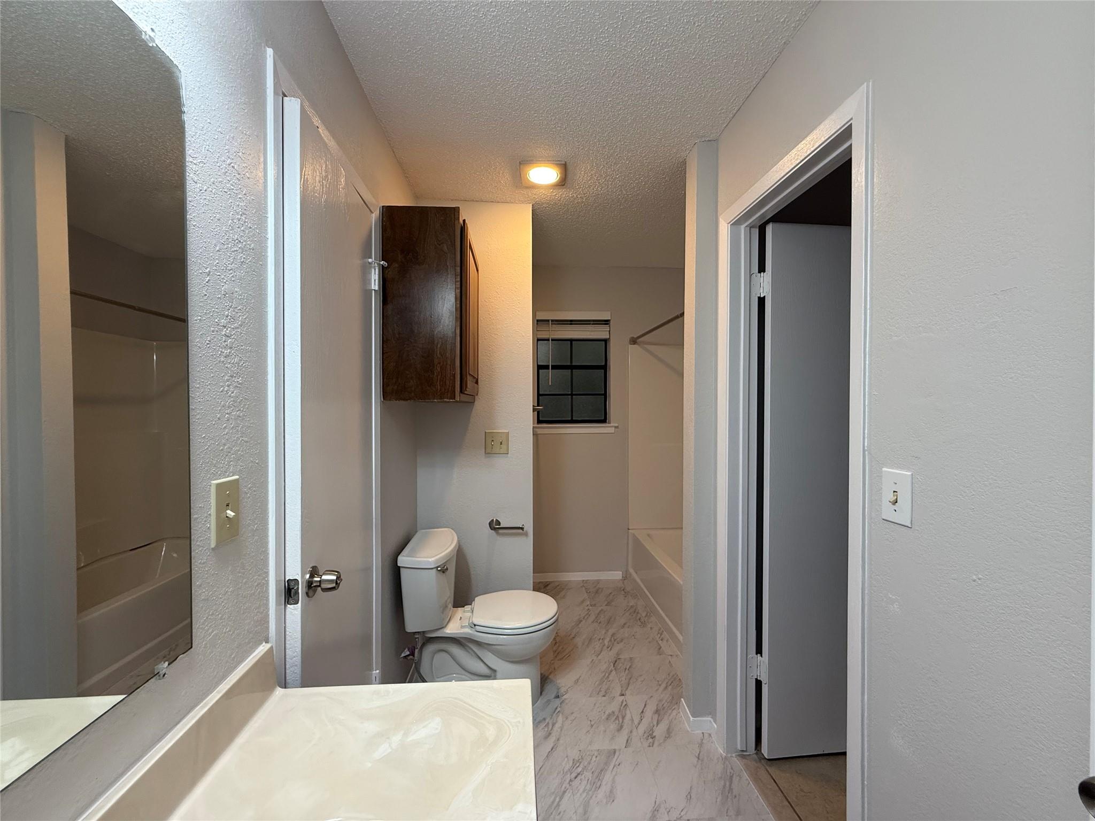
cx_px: 548
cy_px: 410
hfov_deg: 102.1
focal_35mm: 14
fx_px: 443
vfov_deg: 85.7
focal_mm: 2.22
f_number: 2.2
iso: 160
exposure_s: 1/120
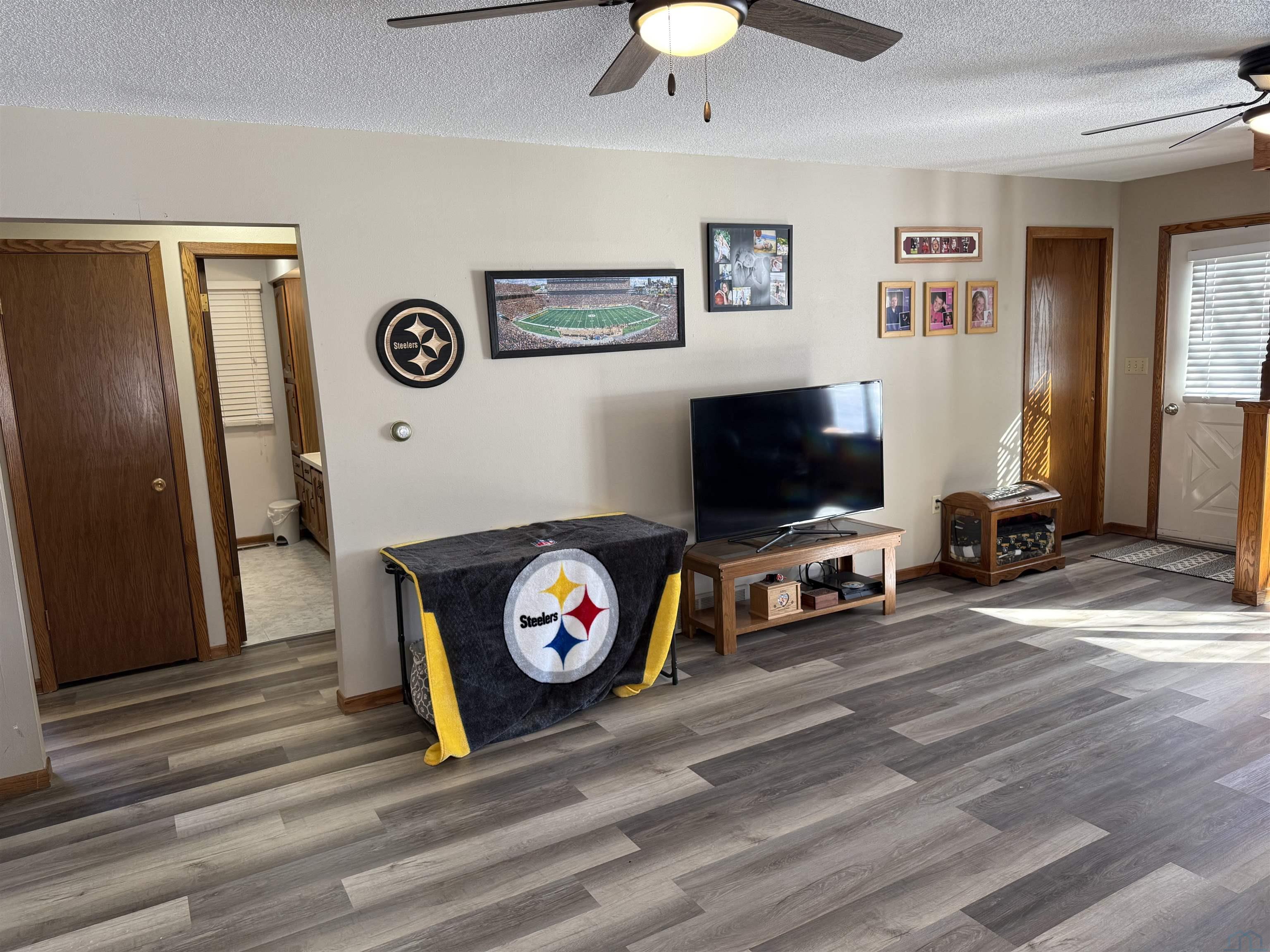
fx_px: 881
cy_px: 476
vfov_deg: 56.8
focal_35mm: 24
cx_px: 635
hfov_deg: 71.6
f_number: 1.78
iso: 200
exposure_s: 1/121
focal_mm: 6.76
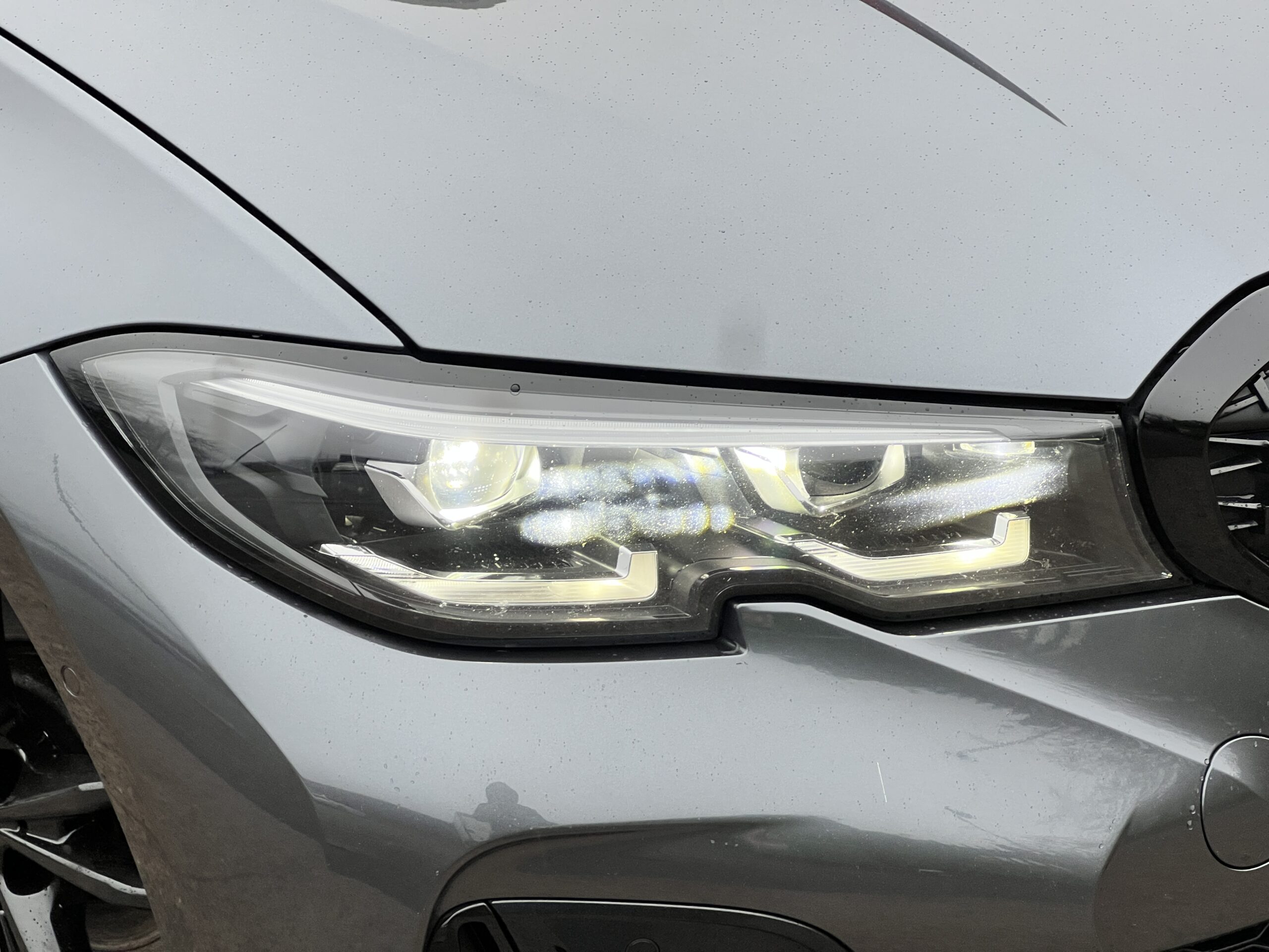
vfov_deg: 19.1
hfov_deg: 25.3
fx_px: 2823
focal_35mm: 77
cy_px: 476
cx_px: 634
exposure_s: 1/122
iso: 125
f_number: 2.8
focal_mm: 9
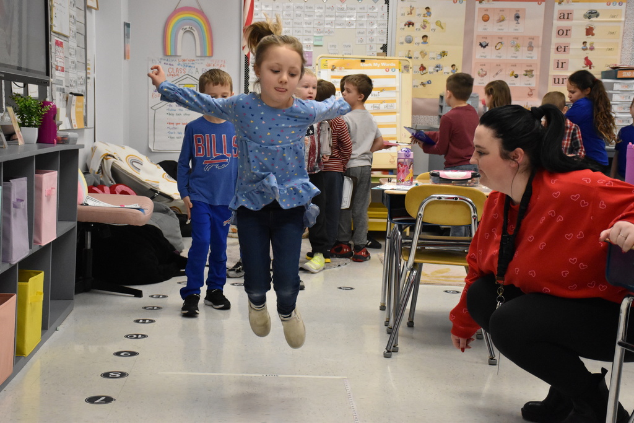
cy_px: 212
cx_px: 317
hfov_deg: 37.8
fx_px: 925
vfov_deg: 25.8
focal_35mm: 52
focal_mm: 35
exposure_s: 1/500
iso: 4000
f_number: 4.5
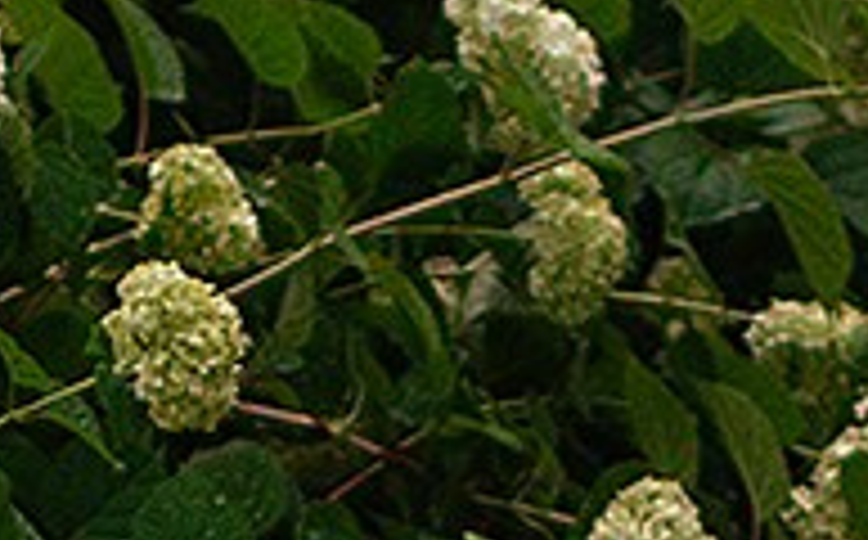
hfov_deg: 5.9
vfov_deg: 3.6
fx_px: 8386
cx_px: -94
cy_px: 1505
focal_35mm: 355
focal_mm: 35
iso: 280
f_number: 1.4
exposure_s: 1/180
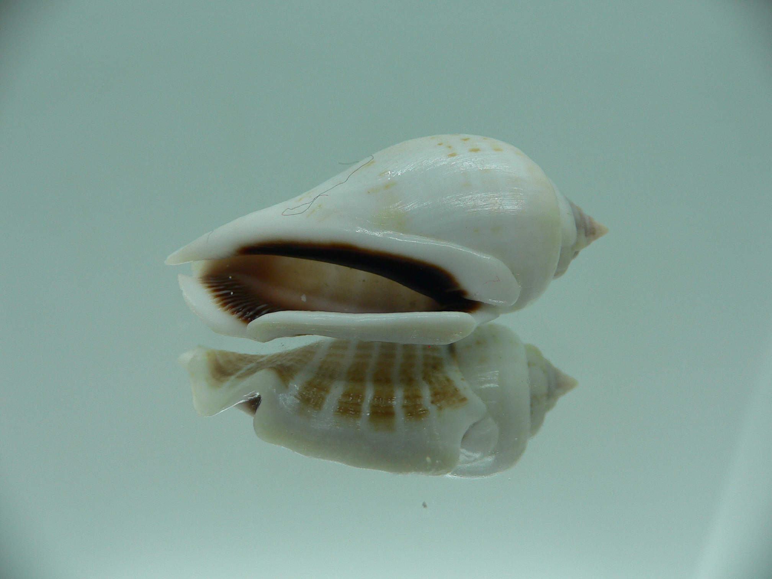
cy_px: 290
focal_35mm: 35
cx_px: 386
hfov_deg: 52.6
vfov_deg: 40.7
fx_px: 781
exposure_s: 1/80
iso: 80
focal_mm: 4.6
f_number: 2.8
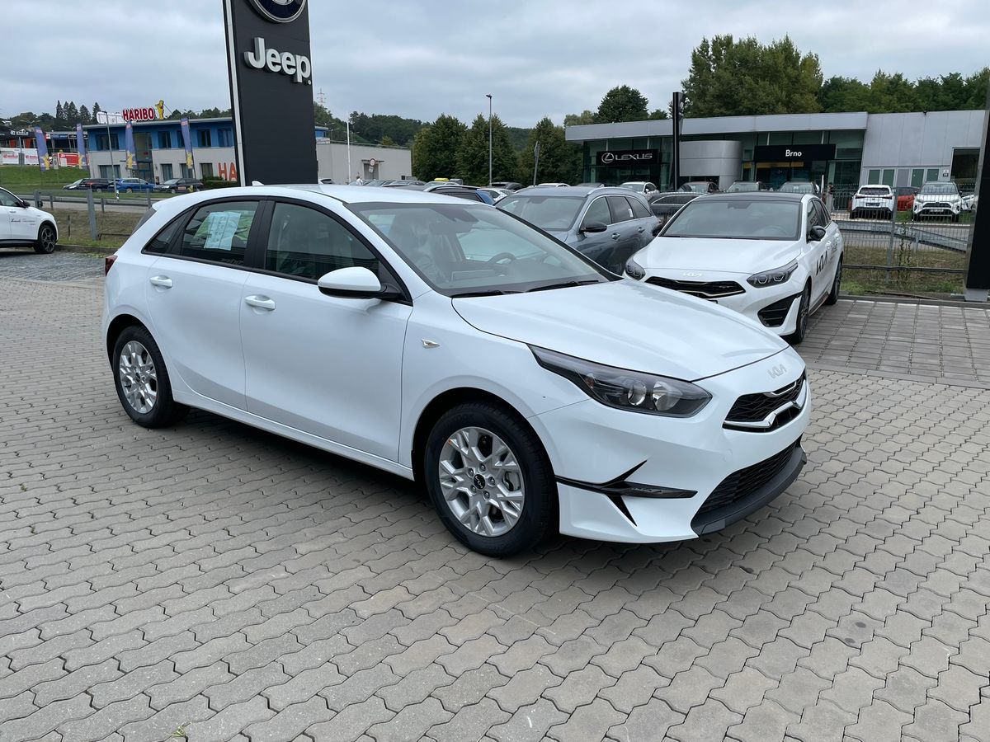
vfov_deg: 53.1
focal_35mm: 26
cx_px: 495
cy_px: 371
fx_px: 744
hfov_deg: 67.3
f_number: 1.6
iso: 32
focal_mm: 4.2
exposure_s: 1/1383
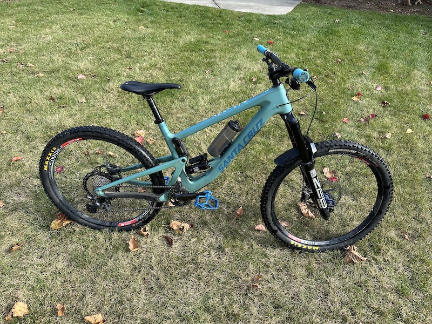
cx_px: 216
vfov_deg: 56.8
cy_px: 162
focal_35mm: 24
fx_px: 300
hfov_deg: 71.6
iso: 80
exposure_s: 1/1072
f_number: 1.78
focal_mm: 6.86
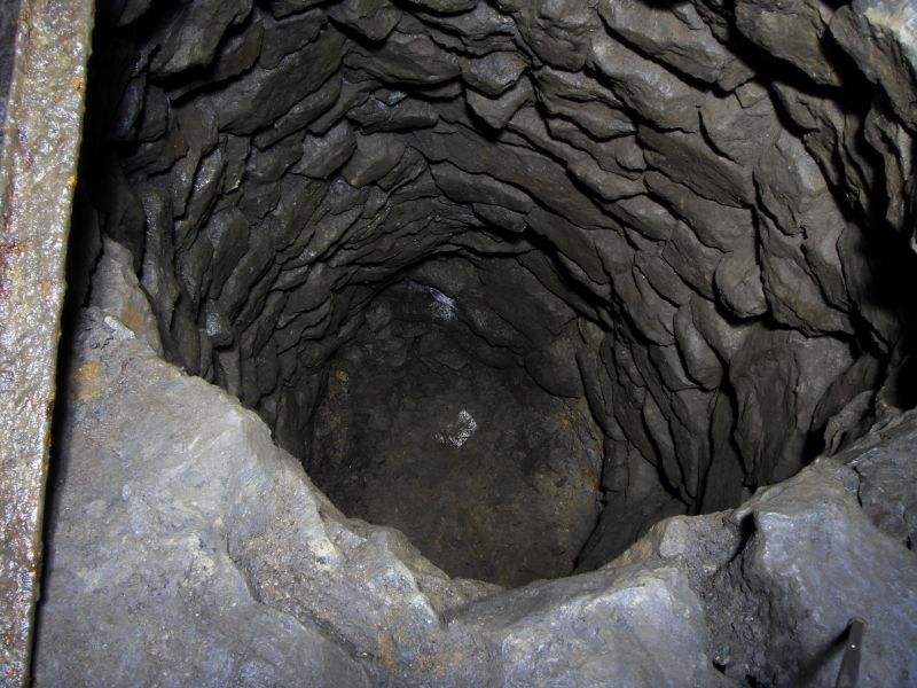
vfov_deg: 36.8
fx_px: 1033
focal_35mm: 39
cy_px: 344
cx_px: 458
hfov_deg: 47.9
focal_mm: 6.6
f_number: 6.2
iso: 80
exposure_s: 6
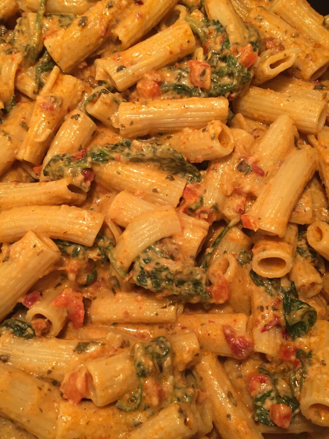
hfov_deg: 48.2
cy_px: 220
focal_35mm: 29
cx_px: 164
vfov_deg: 61.7
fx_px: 367
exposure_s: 1/30
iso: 100
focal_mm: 4.15
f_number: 2.2
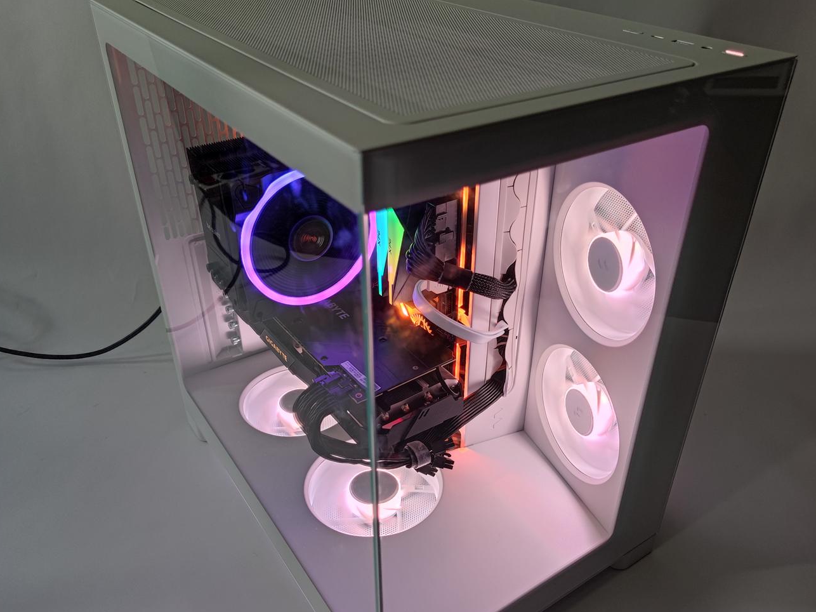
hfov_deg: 63.4
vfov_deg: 49.7
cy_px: 336
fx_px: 660
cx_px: 428
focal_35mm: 28
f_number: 1.85
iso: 400
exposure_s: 1/21
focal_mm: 6.78
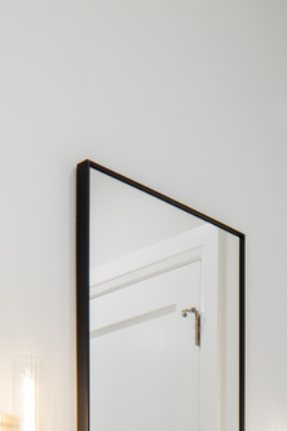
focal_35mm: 73
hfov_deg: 18.0
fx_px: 873
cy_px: 560
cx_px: 318
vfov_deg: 24.2
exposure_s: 1/2
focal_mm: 15
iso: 500
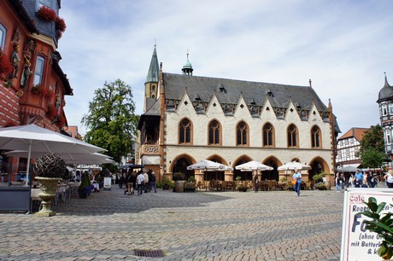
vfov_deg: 47.9
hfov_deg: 67.4
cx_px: 196
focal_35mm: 27
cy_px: 130
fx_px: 295
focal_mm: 18
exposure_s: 1/200
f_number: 11
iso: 200
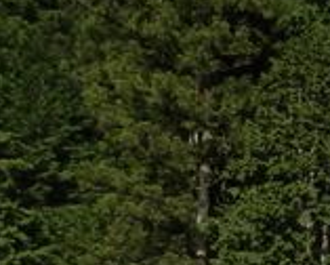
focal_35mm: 124
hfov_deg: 13.3
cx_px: 666
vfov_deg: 12.1
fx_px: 1213
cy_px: 349
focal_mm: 4.5
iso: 80
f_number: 3
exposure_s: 1/1000
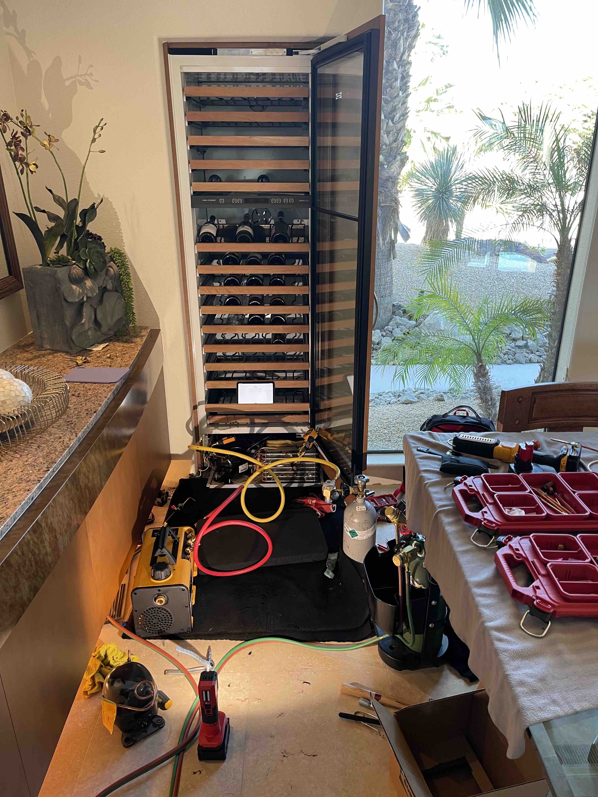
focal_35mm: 25
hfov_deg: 54.9
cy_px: 398
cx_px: 299
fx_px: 576
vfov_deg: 69.4
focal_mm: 5.1
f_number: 1.6
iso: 80
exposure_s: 1/60
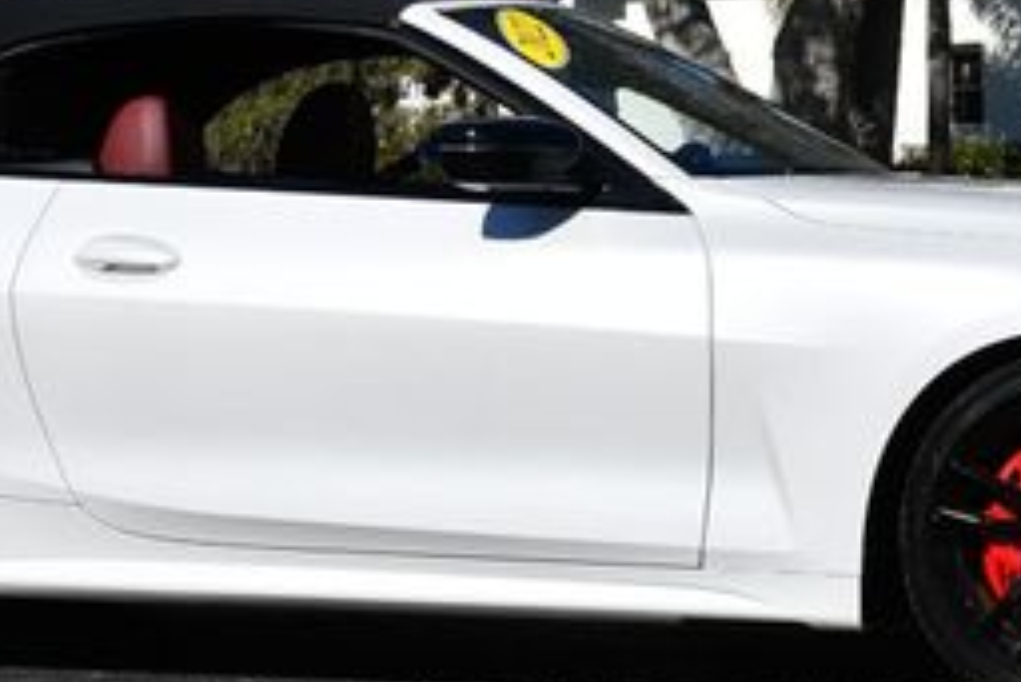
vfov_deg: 9.8
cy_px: 24
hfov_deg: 14.6
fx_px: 3973
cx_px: 507
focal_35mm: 140
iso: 100
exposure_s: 1/320
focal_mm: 28
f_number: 9
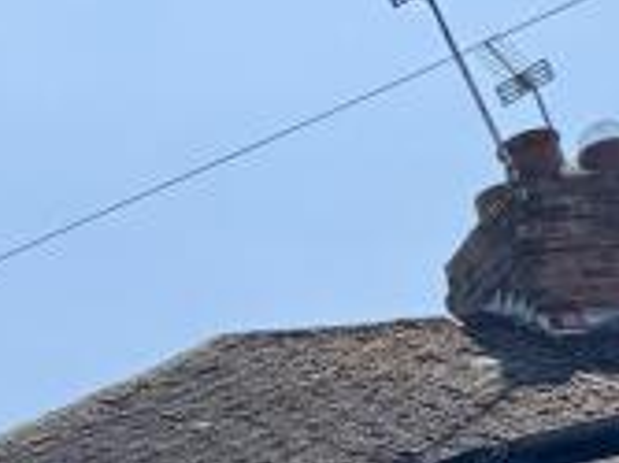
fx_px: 2627
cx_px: -1208
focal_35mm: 147
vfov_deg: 9.1
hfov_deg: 10.1
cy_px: 1119
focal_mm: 6.76
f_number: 1.78
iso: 80
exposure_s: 1/4608
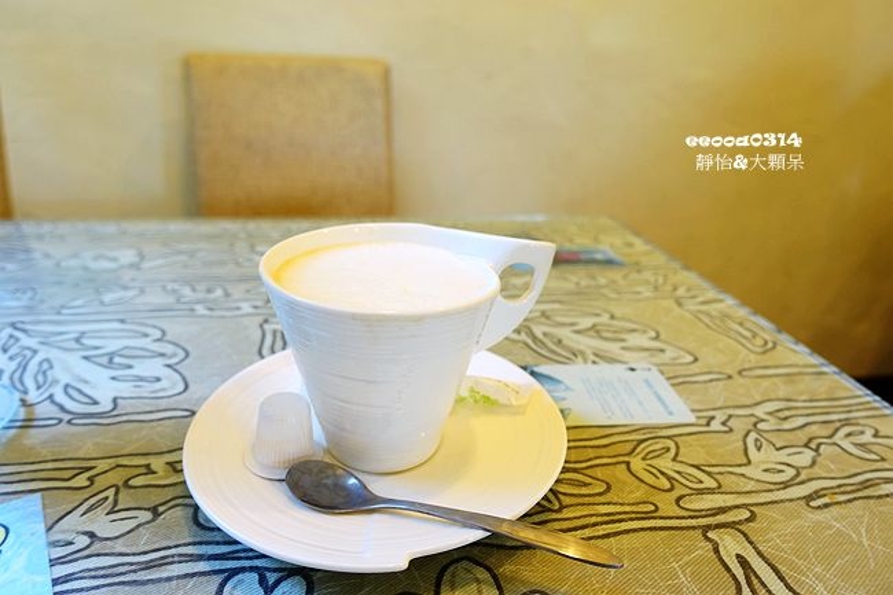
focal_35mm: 24
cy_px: 298
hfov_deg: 73.8
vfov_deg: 53.1
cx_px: 446
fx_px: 595
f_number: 2.5
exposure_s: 1/30
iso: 125
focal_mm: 8.8
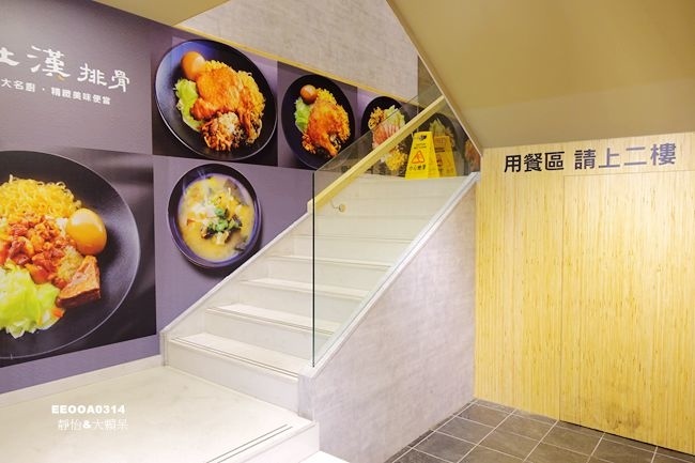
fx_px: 463
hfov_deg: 73.8
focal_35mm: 24
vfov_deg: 53.1
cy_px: 232
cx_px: 348
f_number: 1.8
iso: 200
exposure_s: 1/30
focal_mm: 8.8
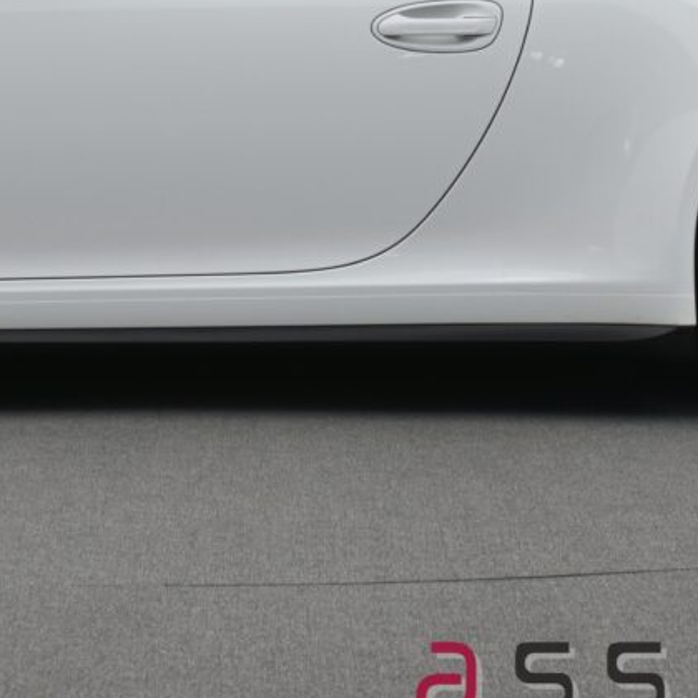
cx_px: 174
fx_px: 3236
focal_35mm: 142
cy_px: -106
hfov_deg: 12.3
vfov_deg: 12.1
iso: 400
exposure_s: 1/40
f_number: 4.5
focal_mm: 27.5
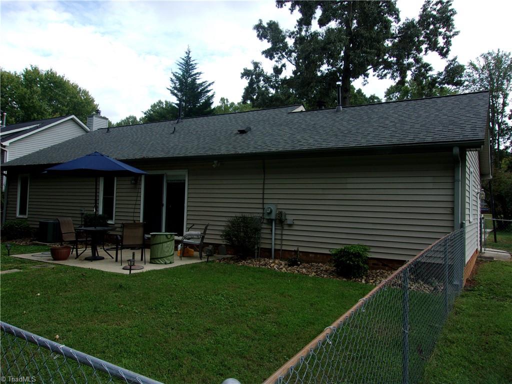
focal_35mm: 27
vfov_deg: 51.4
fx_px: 399
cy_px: 192
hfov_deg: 65.3
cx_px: 256
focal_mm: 4.9
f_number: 3
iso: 80
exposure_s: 1/400
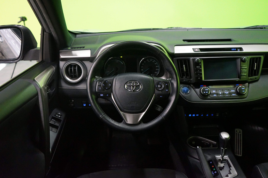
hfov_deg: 63.7
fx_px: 216
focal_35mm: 29
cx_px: 134
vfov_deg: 45.0
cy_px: 89
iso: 6400
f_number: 3.5
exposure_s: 1/40
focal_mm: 29
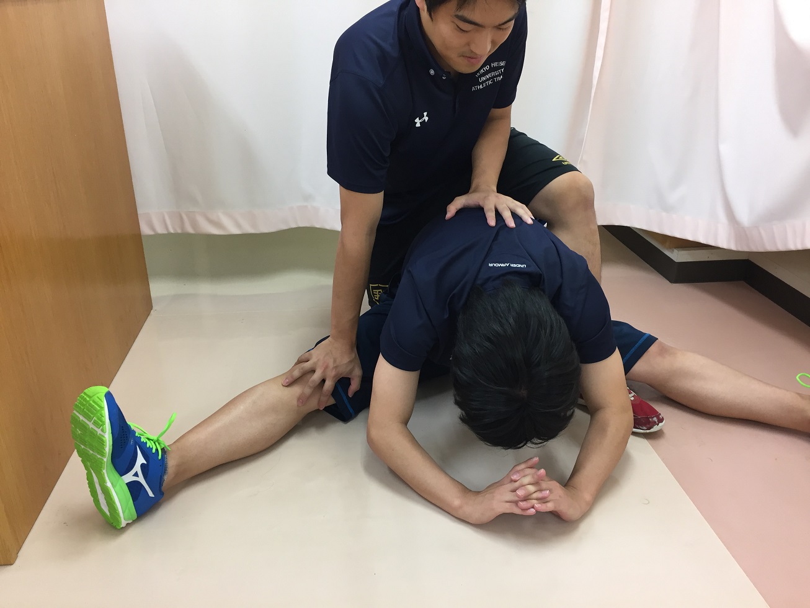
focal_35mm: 29
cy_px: 304
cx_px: 405
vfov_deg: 48.2
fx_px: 679
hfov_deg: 61.7
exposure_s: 1/30
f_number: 2.2
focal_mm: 4.15
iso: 64
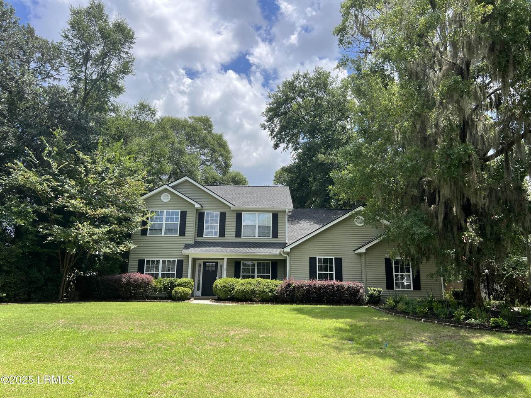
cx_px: 266
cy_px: 199
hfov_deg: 67.3
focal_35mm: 26
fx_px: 399
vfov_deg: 53.1
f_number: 1.5
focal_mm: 5.7
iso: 50
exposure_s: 1/2571
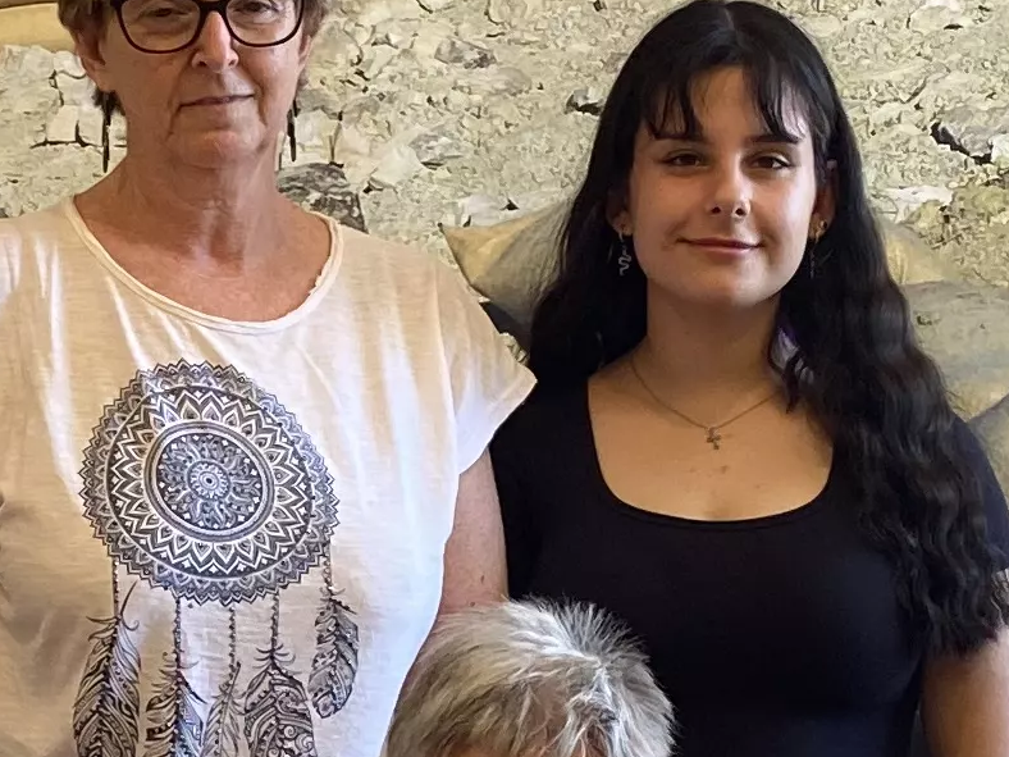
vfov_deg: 11.1
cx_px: 151
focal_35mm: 133
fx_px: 3877
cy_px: 663
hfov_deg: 14.7
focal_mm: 4.25
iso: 100
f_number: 1.8
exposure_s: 1/100
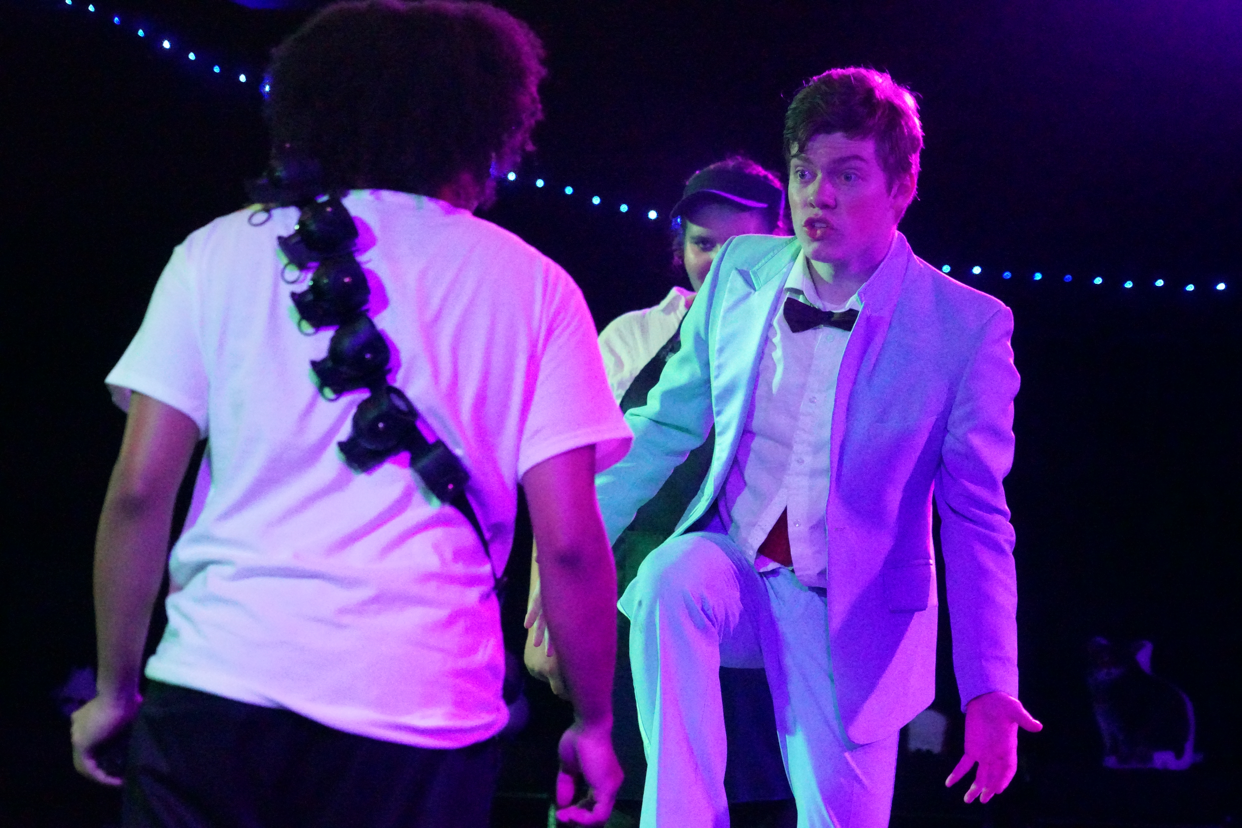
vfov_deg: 12.2
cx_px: 621
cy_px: 414
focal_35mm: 112
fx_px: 3864
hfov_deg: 18.3
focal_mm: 112
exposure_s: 1/400
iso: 40000
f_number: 6.3
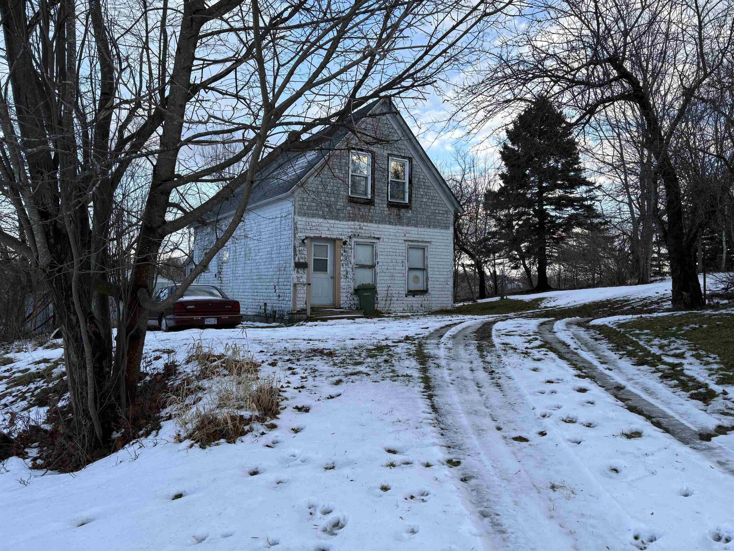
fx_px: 551
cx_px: 367
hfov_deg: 67.3
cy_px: 276
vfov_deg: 53.1
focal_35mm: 26
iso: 50
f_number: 1.6
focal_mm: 5.96
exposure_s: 1/654
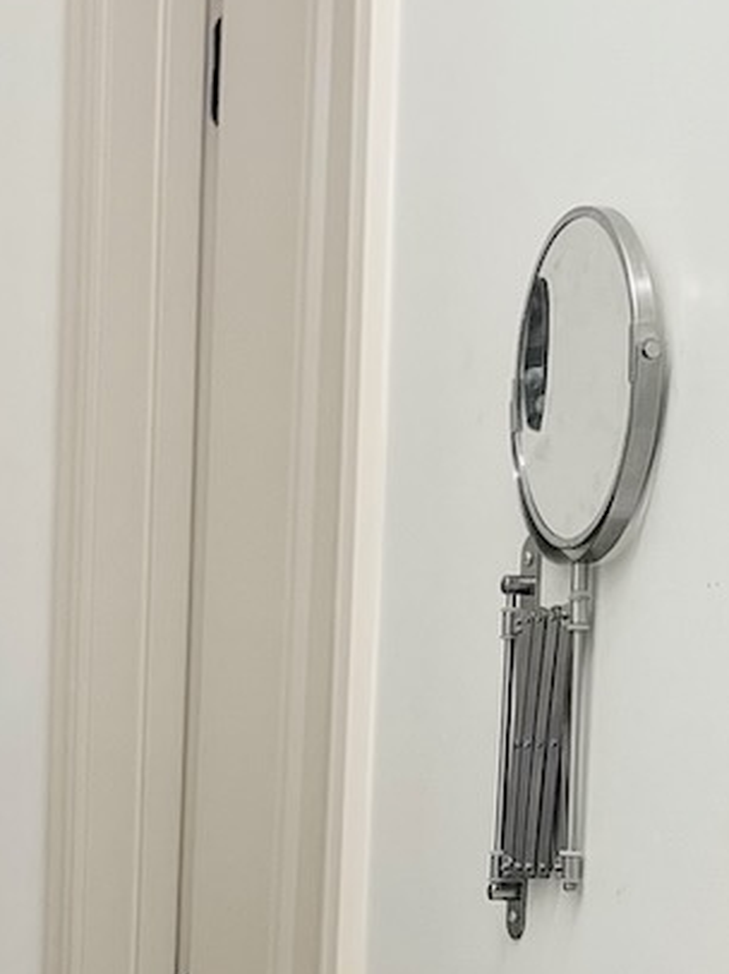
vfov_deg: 15.9
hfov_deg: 12.8
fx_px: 3233
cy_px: 1400
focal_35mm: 115
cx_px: 141
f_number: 1.6
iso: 80
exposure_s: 1/120
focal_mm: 5.1
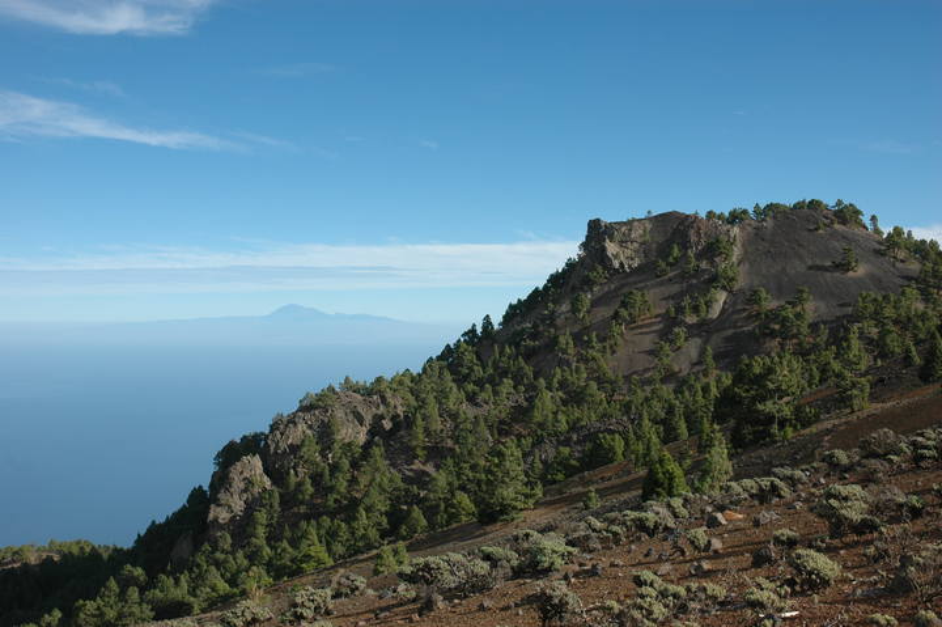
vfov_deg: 33.0
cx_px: 471
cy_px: 314
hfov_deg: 48.0
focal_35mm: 40
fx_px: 1059
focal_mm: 27
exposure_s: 1/400
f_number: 10
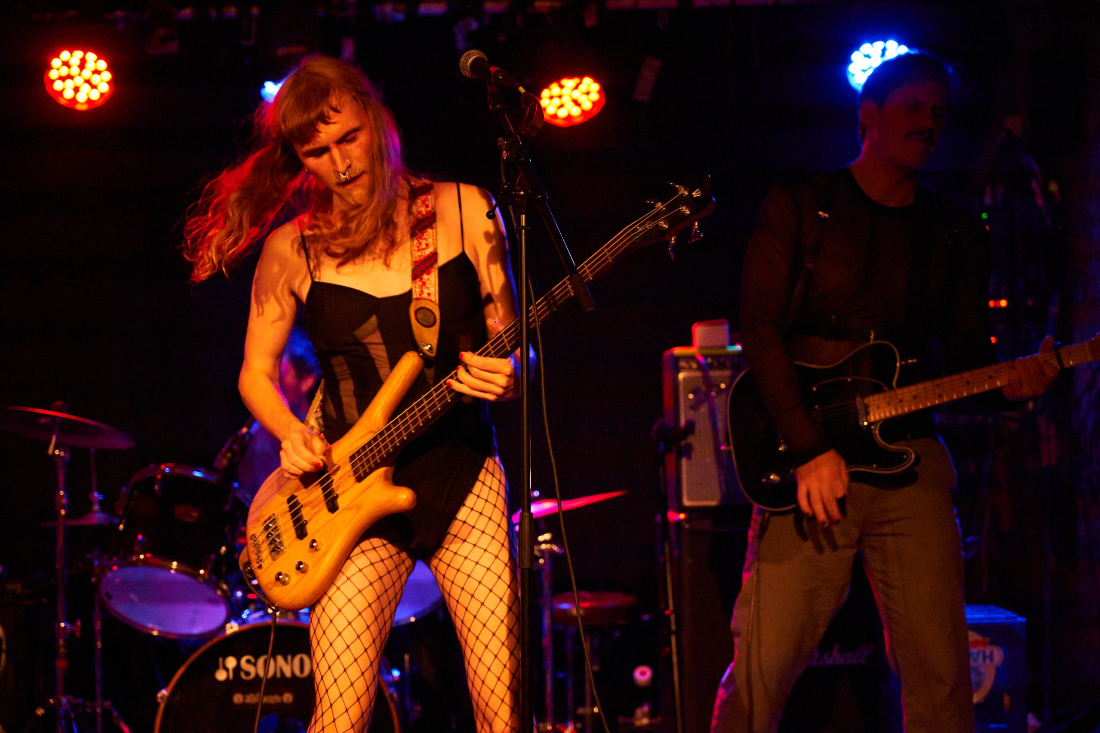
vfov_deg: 19.5
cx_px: 550
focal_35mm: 70
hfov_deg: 28.8
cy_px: 366
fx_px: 2138
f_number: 2.8
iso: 6400
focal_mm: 70
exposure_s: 1/200
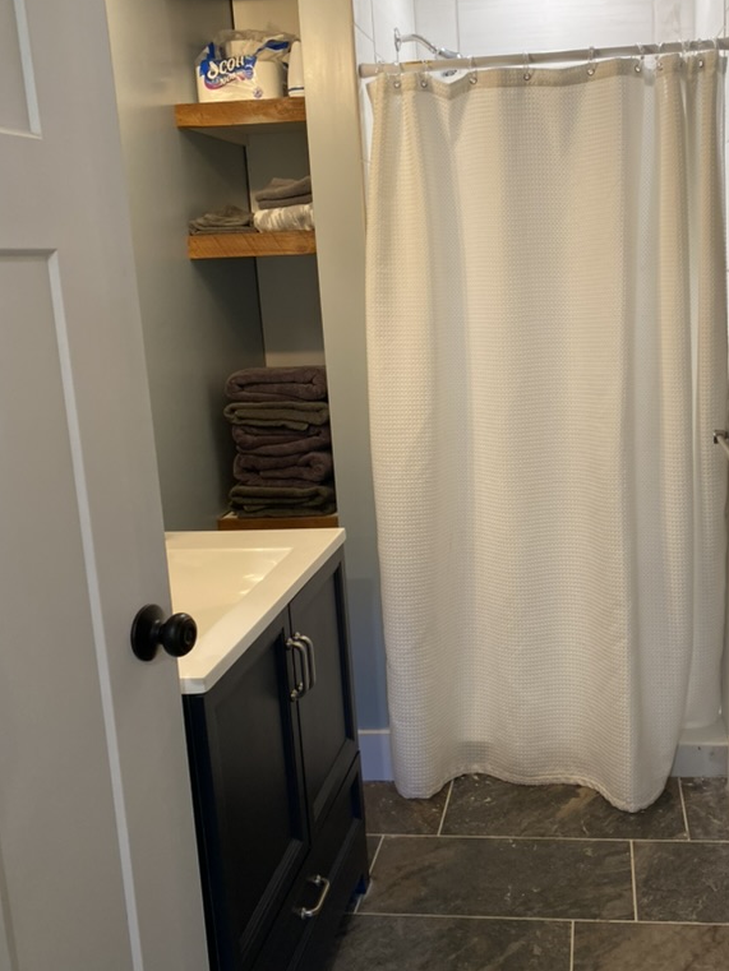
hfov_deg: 40.4
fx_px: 983
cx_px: 467
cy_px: 471
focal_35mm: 35
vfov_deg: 52.6
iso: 125
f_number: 1.8
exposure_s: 1/60
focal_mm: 4.25
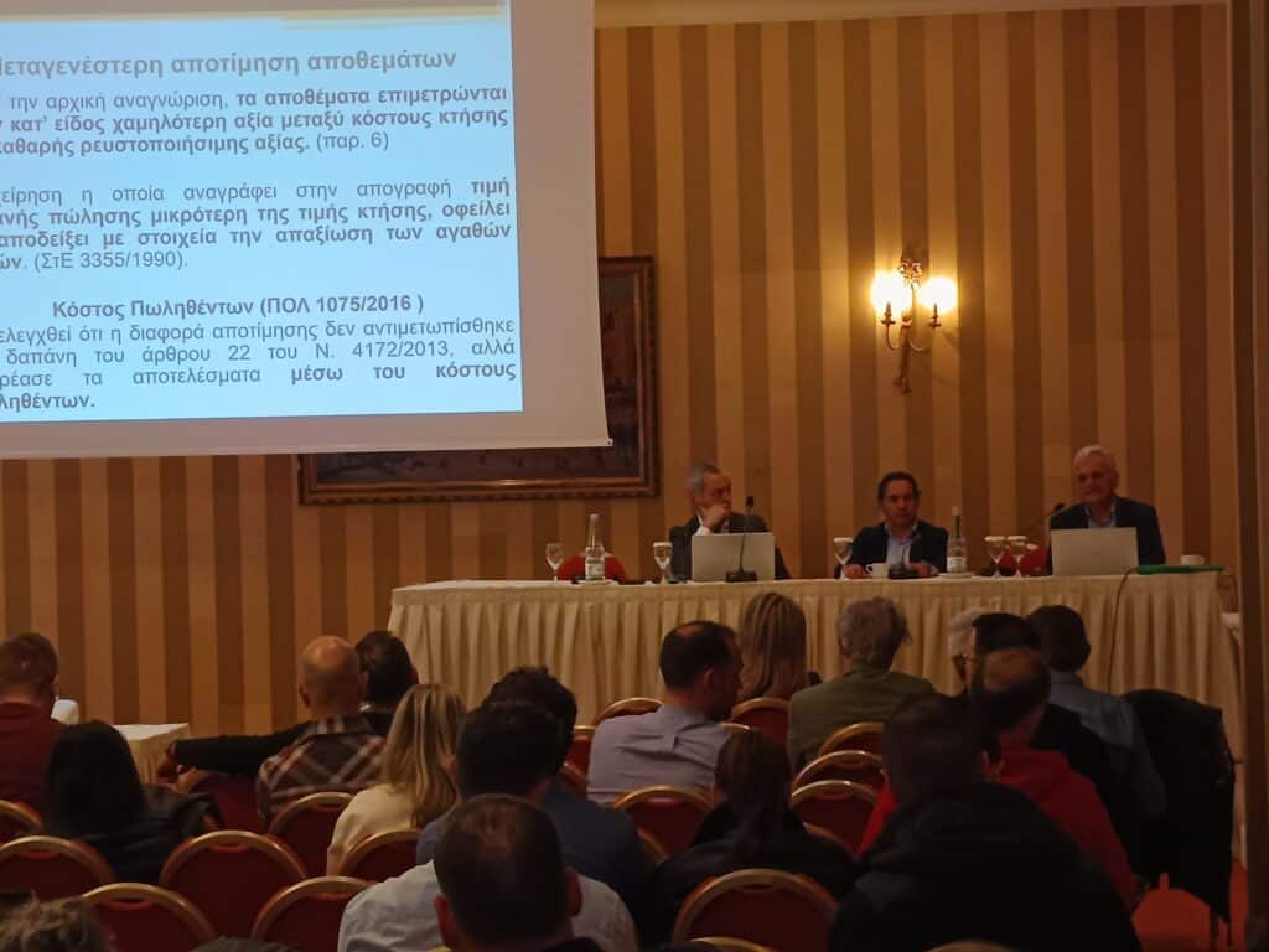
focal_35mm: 24
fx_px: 880
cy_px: 476
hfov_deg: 71.6
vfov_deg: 56.8
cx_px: 634
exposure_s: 1/50
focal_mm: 5.31
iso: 472
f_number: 1.7
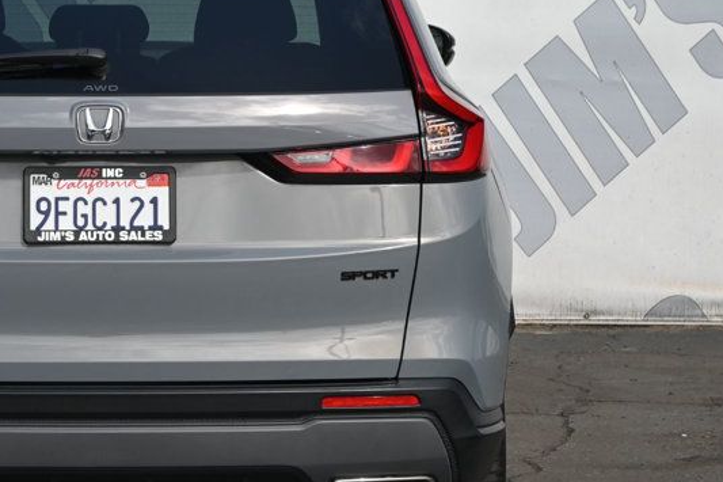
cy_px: 208
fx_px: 2891
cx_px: 107
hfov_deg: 14.1
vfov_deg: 9.5
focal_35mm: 144
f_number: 6.3
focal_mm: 50
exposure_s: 1/250
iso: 140
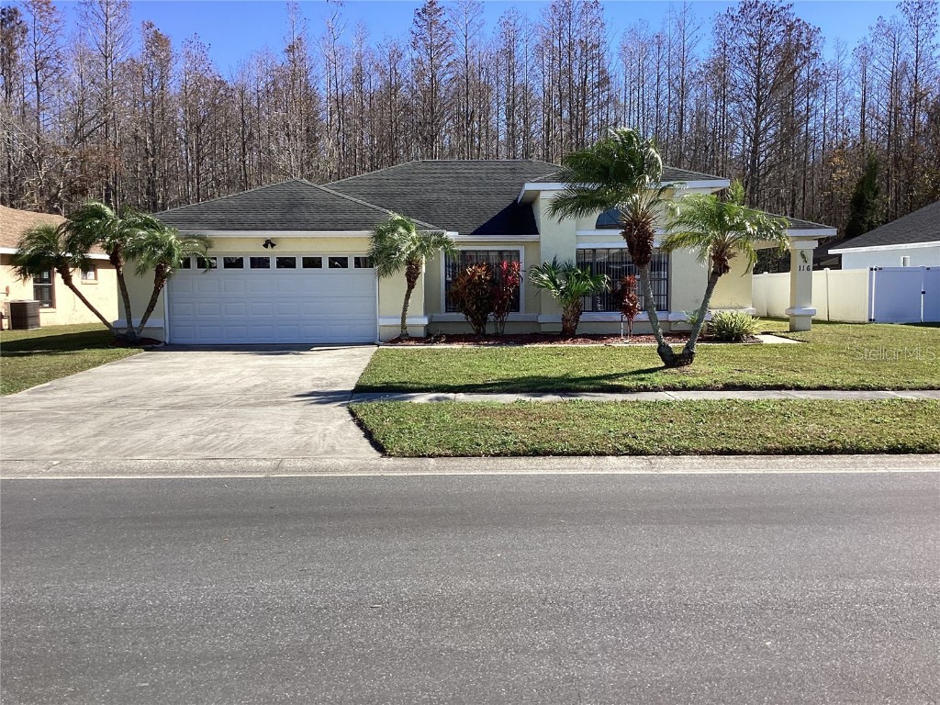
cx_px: 470
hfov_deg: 58.4
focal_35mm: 31
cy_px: 352
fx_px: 842
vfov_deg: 45.4
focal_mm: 3.3
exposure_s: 1/849
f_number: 2.4
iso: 25
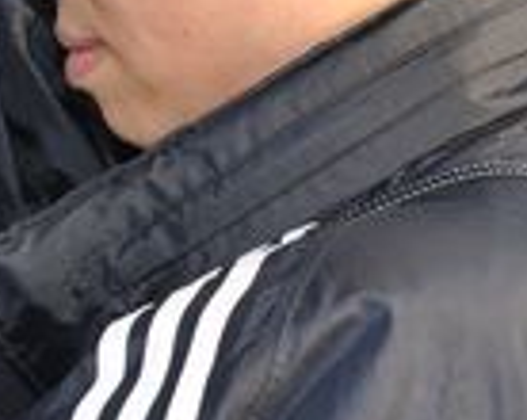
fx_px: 2778
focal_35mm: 178
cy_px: -80
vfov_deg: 8.6
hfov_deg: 10.6
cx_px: -130
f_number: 5.6
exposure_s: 1/200
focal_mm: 25
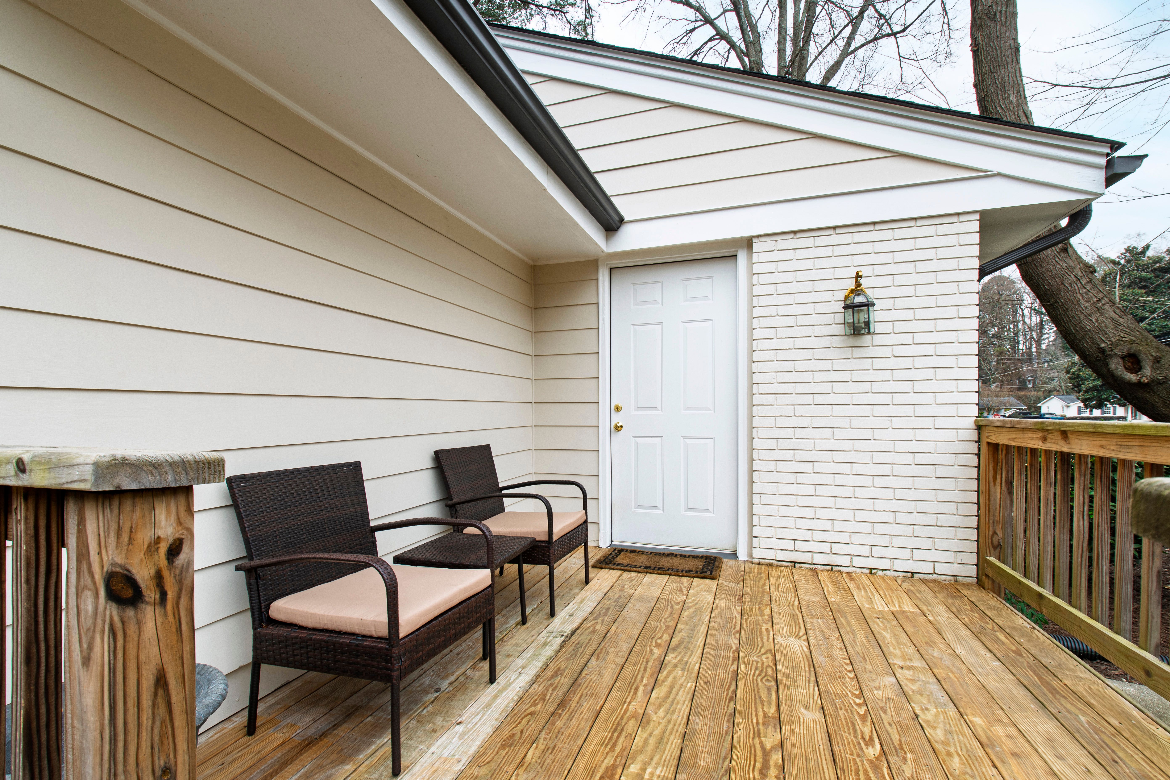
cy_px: 390
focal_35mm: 15
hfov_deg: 100.4
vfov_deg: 77.3
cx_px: 585
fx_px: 487
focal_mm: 10
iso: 100
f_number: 8
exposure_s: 1/20
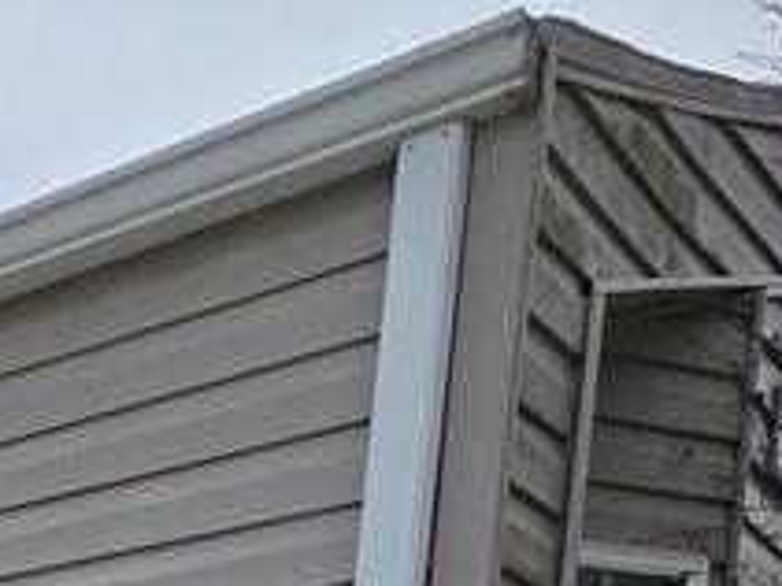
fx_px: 1422
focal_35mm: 63
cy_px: 1183
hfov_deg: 18.3
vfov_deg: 17.0
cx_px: -834
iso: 50
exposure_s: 1/3318
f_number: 2.2
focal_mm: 2.2
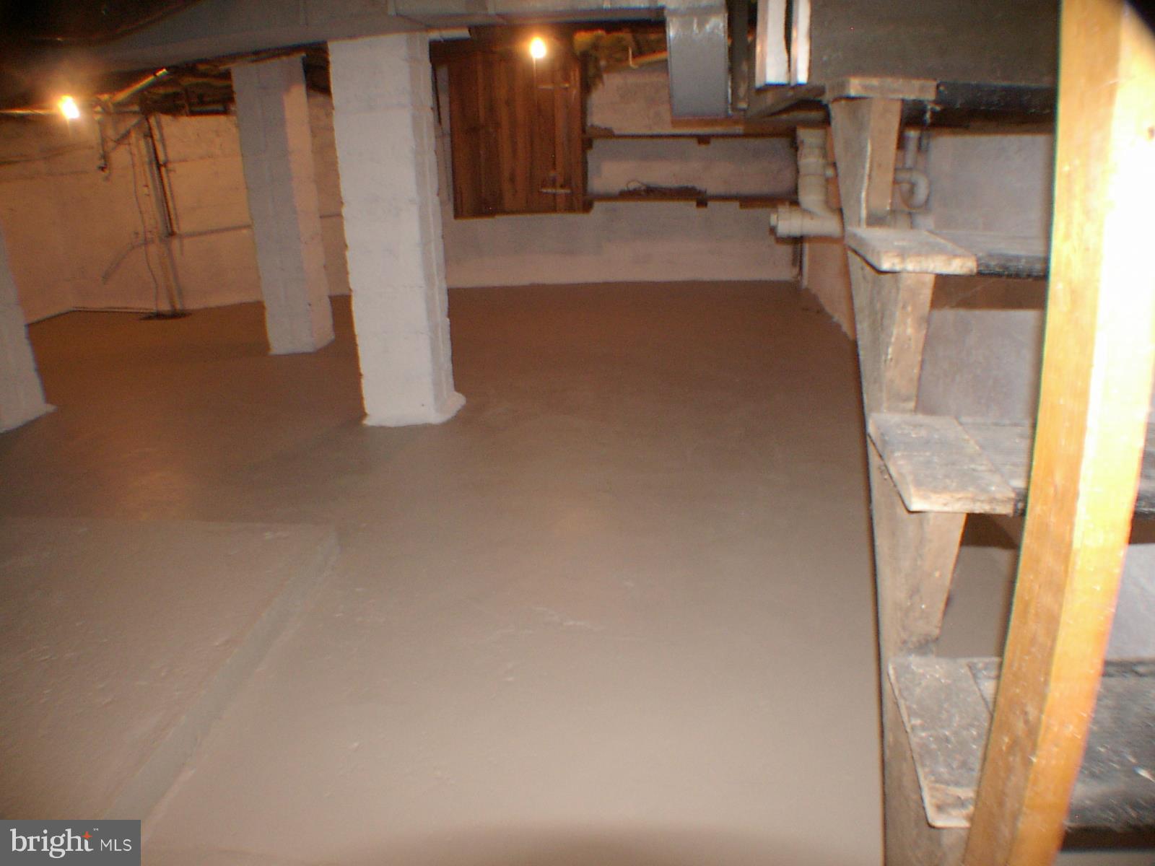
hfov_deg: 50.1
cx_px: 578
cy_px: 433
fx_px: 1235
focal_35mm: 37
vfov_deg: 38.7
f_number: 2.9
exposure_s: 1/30
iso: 200
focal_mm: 5.8
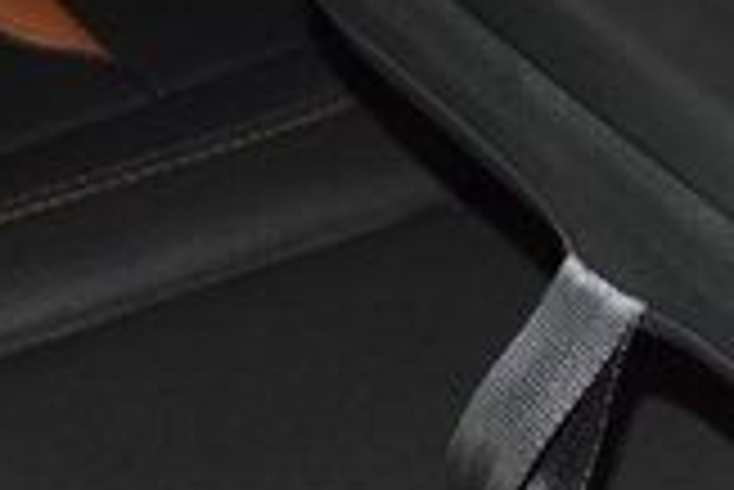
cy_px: -106
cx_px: 1166
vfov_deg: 9.6
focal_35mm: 141
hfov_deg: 13.5
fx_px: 2877
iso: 2500
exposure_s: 1/20
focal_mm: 24
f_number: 3.8
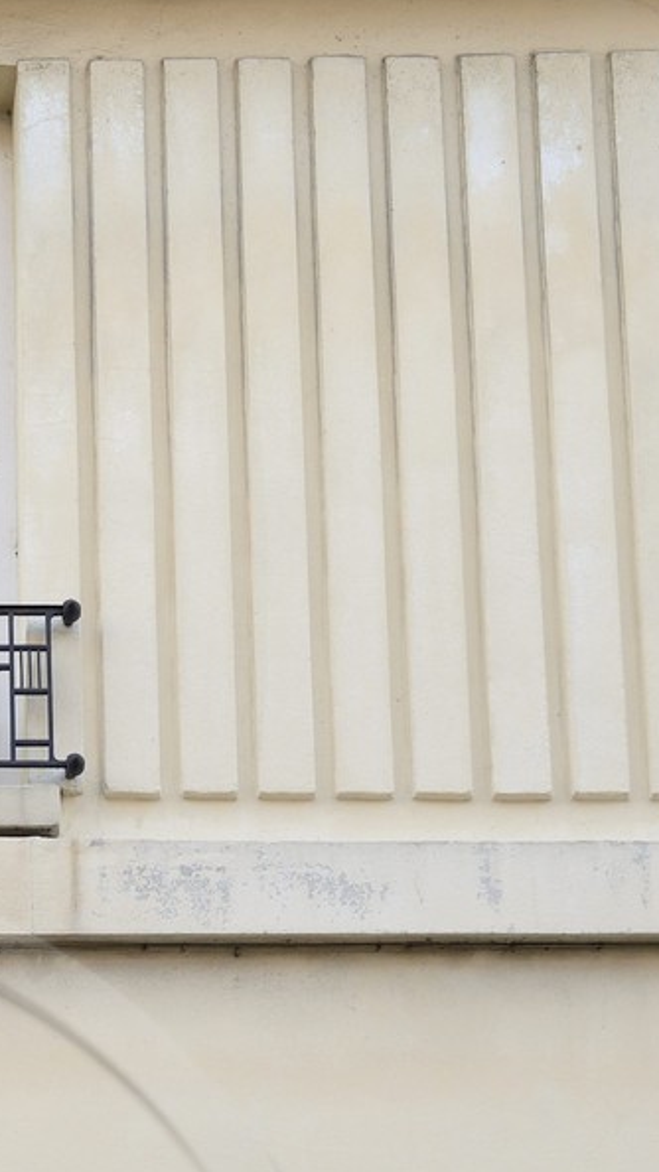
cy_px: 1478
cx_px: -256
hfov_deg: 9.3
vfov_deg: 16.1
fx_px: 3946
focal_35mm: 127
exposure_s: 1/125
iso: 400
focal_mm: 45
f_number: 6.3
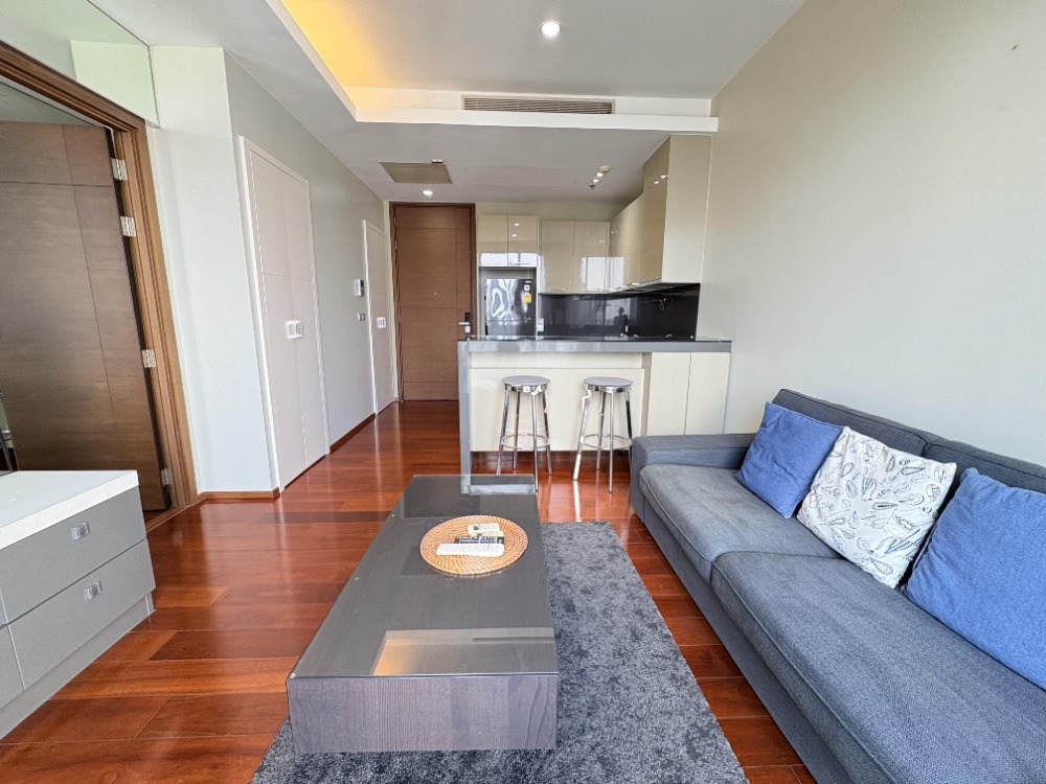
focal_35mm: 14
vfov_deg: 85.7
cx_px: 523
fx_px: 423
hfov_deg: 102.1
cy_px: 392
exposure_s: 1/50
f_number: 2.2
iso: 125
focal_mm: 2.22
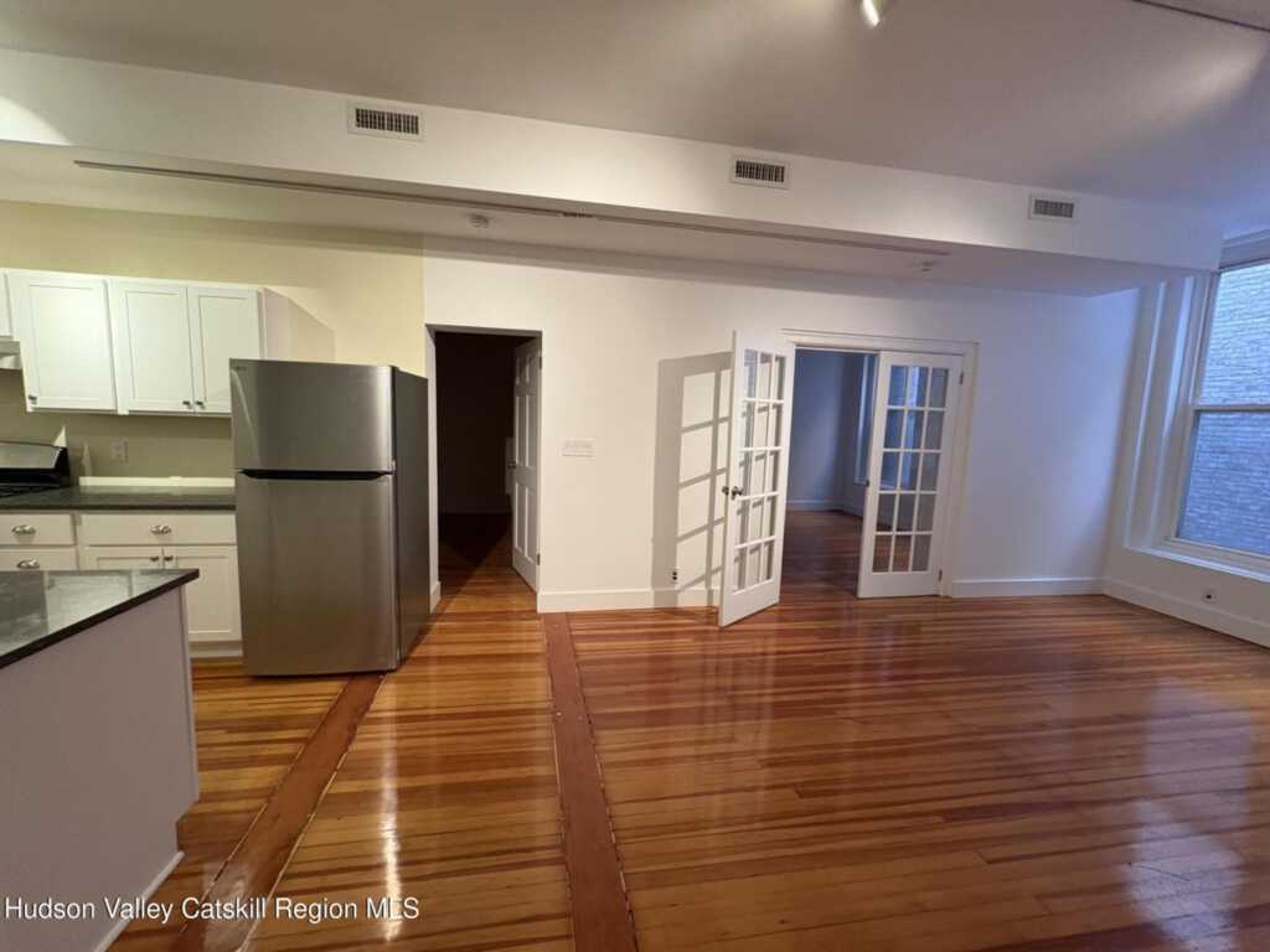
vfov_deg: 85.7
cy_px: 476
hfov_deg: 102.1
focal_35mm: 14
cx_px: 635
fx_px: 514
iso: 250
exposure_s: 1/60
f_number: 2.2
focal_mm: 2.22
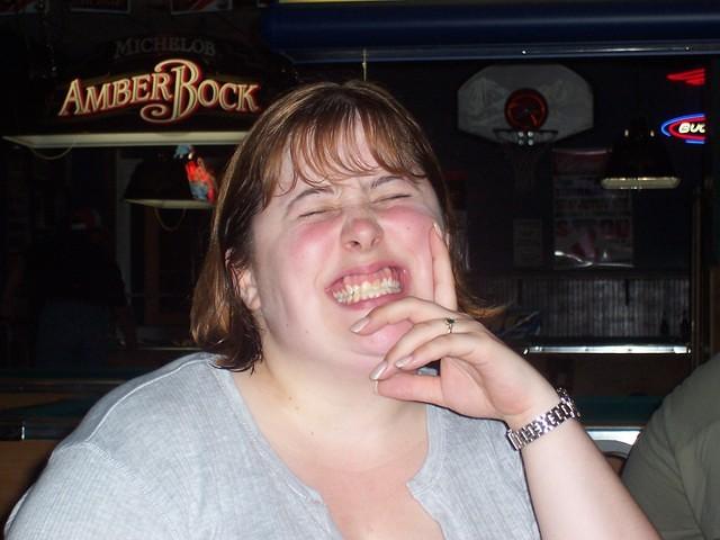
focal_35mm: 111
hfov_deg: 17.7
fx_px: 2309
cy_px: 270
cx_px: 360
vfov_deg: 13.3
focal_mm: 16.8
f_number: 4.8
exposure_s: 1/90
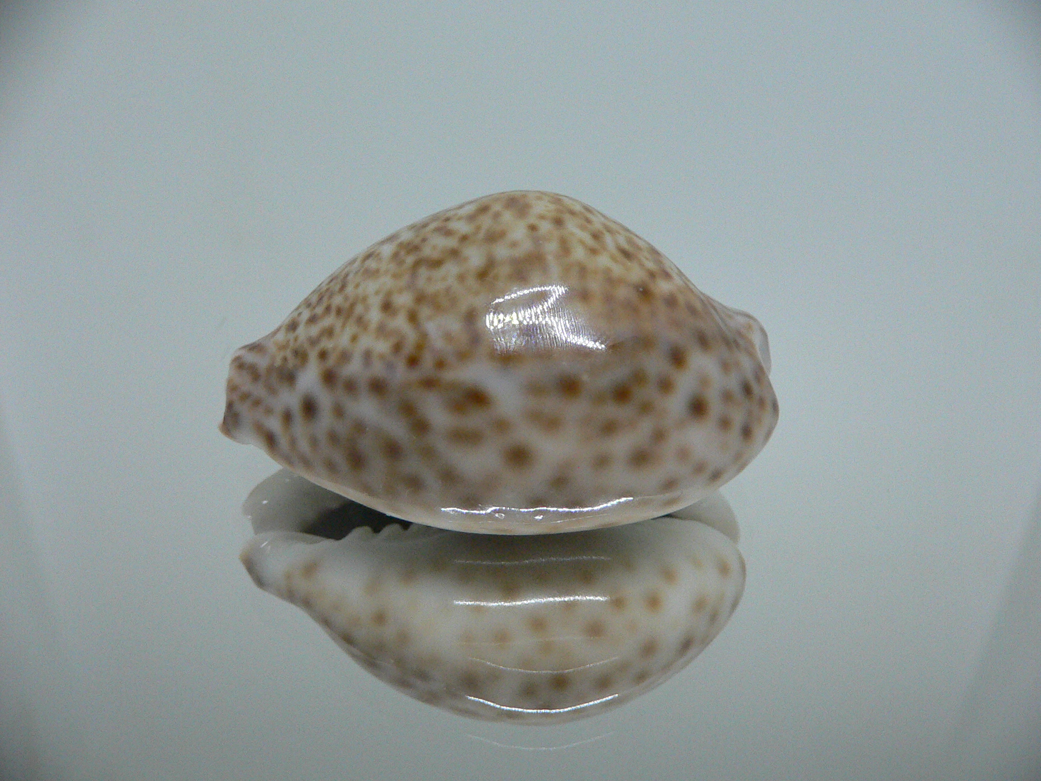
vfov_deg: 40.7
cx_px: 520
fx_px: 1053
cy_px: 390
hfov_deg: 52.6
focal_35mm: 35
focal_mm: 4.6
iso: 200
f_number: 2.8
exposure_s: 1/60
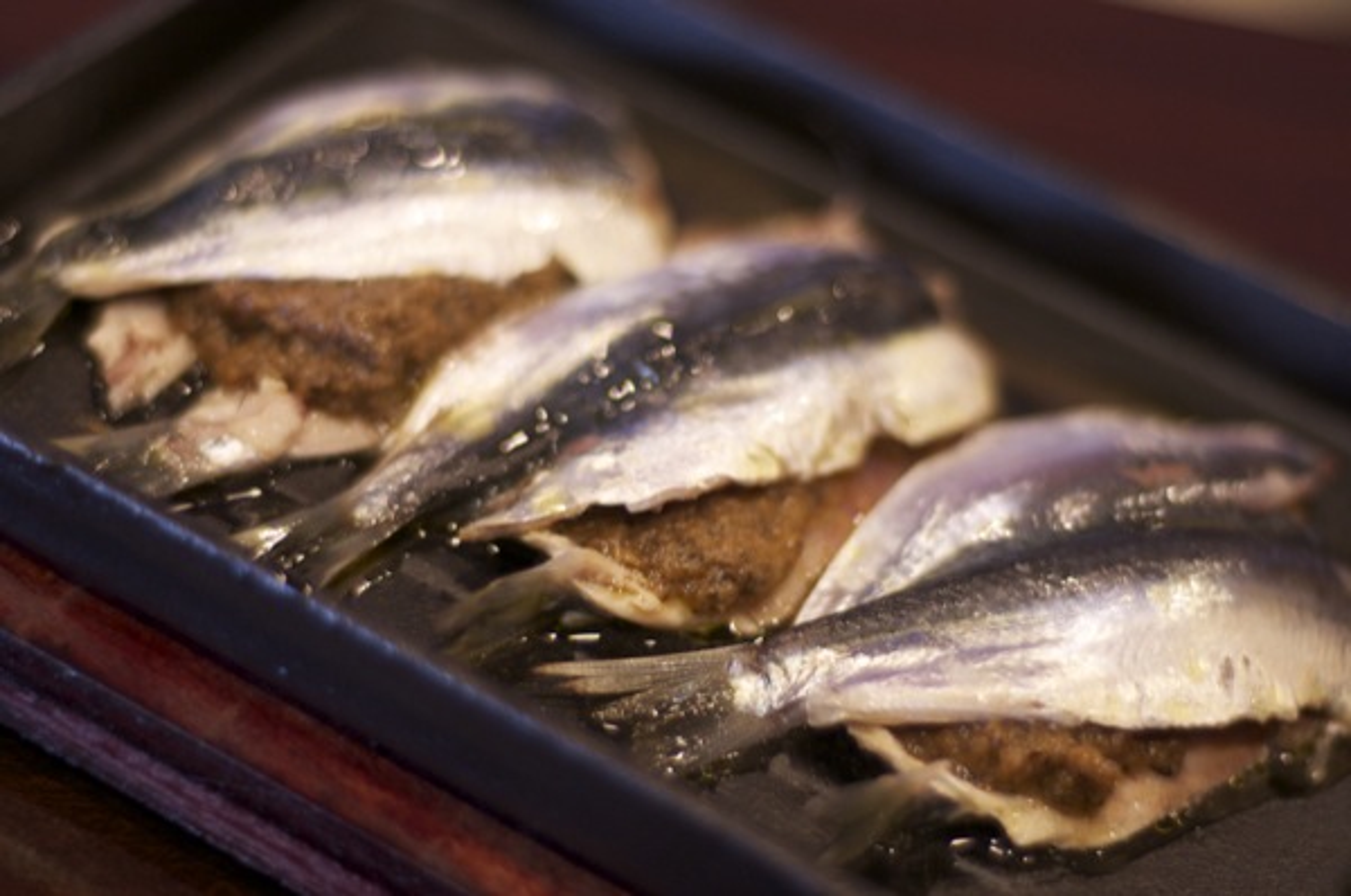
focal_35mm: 75
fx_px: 2810
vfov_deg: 18.1
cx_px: 676
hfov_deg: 27.0
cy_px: 448
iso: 500
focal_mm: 50
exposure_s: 1/60
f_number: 1.8
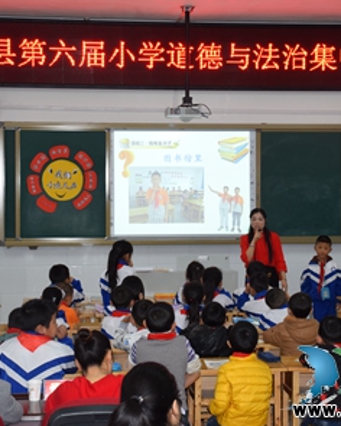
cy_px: 201
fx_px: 1022
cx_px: 191
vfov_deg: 23.6
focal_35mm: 81
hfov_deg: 18.9
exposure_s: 1/100
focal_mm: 34
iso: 800
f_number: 5
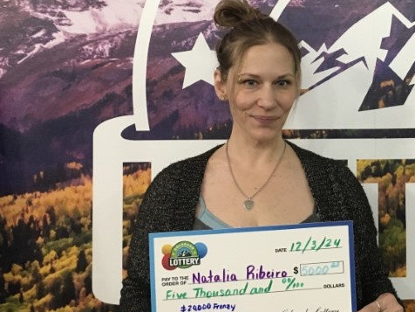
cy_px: 94
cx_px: 331
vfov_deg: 27.8
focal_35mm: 52
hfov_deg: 35.6
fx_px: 623
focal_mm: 4.15
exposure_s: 1/20
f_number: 2.2
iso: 200
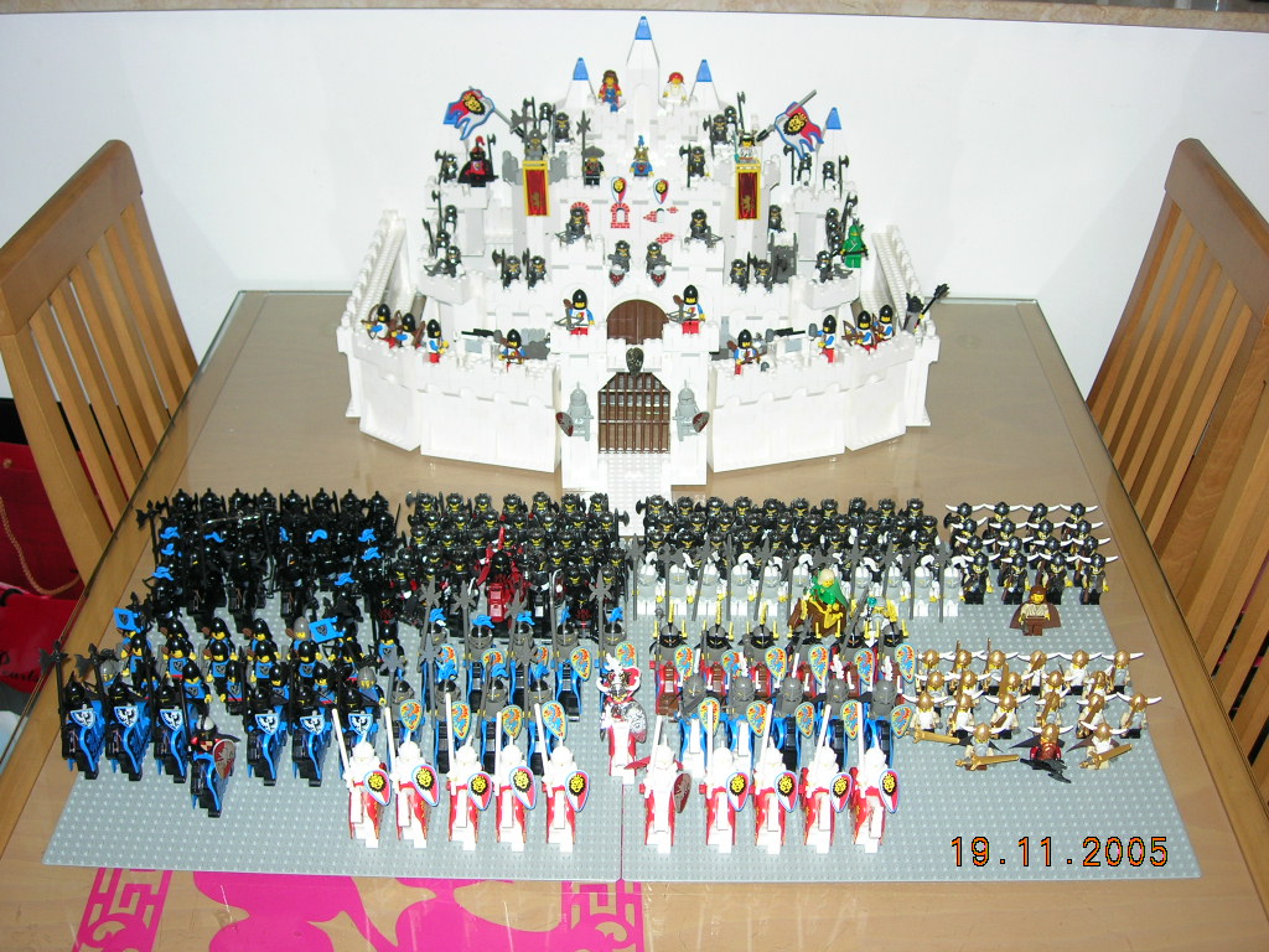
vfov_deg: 35.1
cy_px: 476
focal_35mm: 41
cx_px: 634
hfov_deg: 45.8
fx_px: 1503
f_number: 2.9
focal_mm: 8.5
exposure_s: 1/60.1
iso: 64
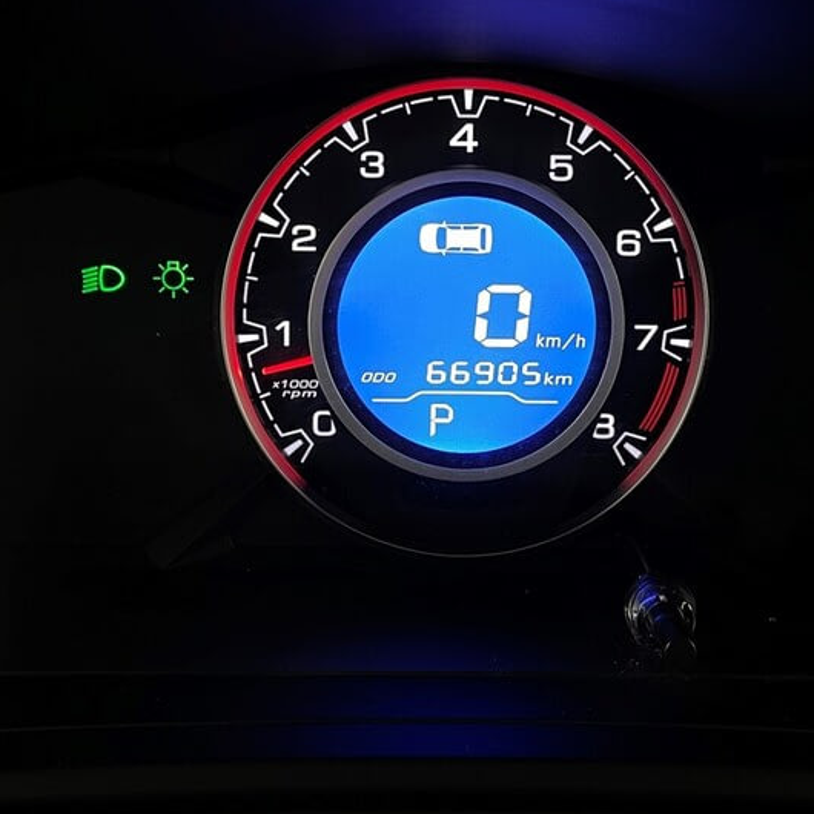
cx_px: 467
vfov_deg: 42.8
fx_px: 1038
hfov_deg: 42.7
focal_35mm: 39
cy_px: 379
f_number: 1.6
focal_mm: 4.2
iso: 80
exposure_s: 1/50
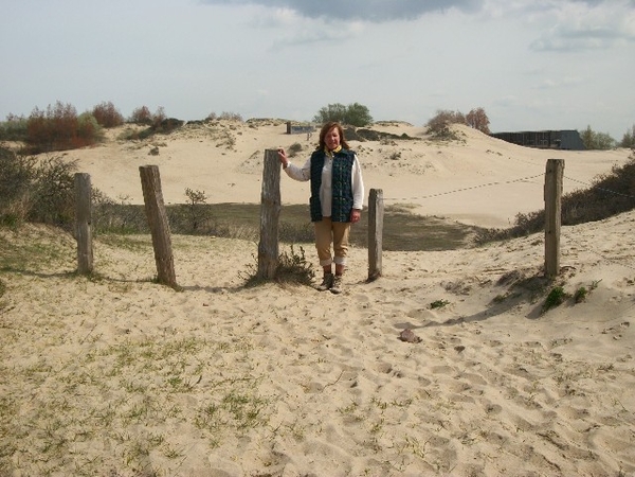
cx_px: 318
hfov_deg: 46.8
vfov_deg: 36.0
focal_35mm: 40
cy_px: 238
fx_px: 734
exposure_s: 1/200
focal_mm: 7.1
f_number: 9.9
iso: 80
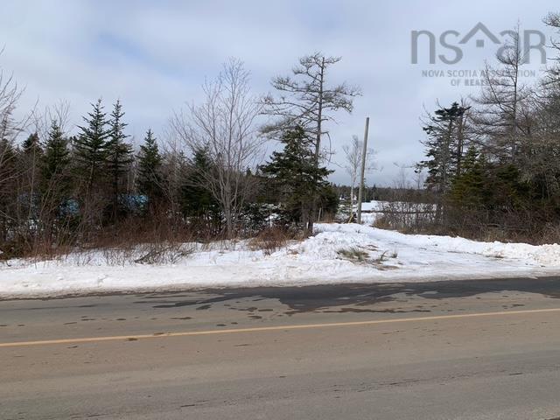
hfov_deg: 67.3
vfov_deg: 53.1
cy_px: 210
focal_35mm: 26
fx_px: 421
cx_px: 280
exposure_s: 1/3401
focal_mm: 4.25
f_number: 1.8
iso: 25
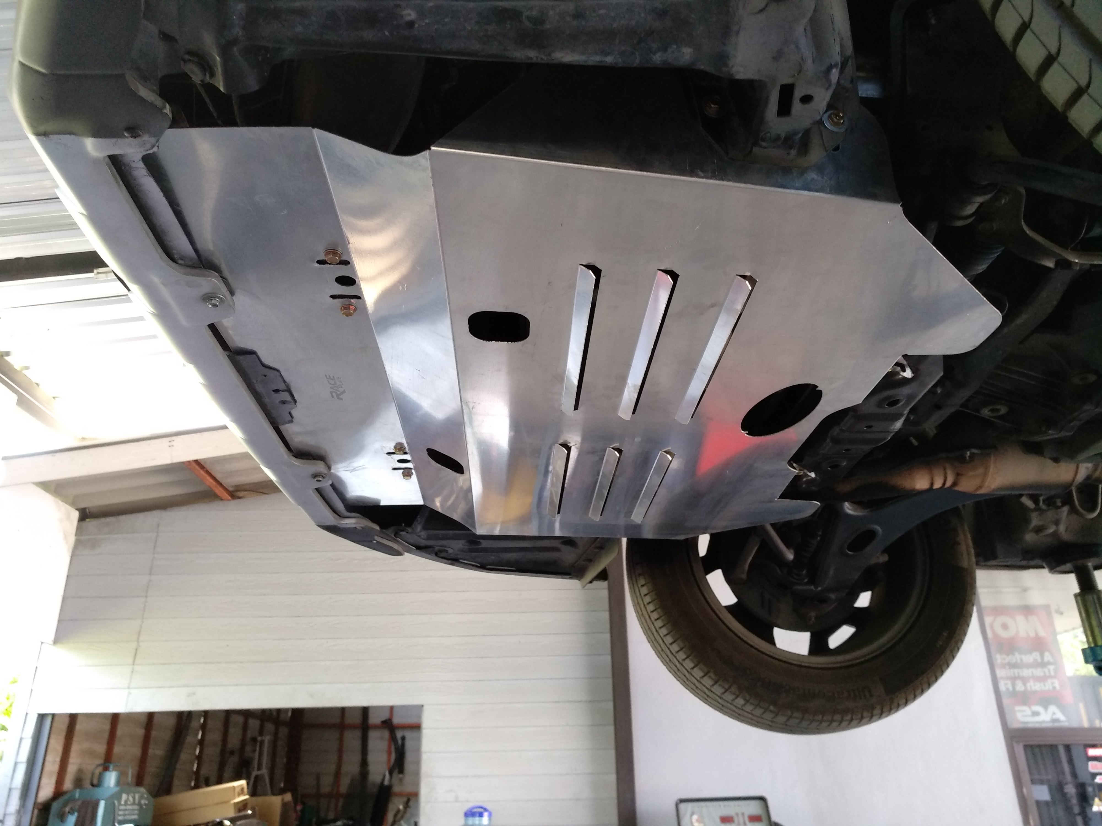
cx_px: 551
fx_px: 700
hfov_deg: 76.4
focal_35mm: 22
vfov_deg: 61.1
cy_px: 413
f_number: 2.2
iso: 400
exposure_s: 1/33
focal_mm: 3.81
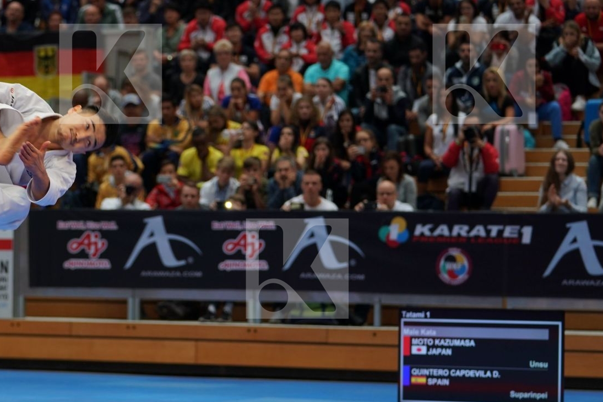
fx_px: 2395
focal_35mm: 143
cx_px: 111
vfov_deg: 9.6
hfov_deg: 14.3
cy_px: 269
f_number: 2.8
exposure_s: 1/400
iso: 640
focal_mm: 87
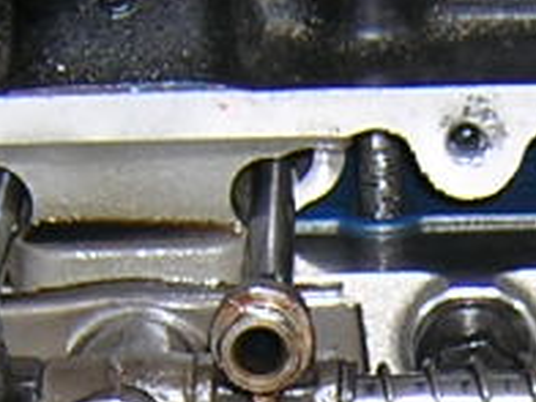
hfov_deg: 10.4
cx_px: 514
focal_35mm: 188
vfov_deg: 7.8
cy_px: 522
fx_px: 2911
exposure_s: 1/60.1
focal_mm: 4.7
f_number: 2.6
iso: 100
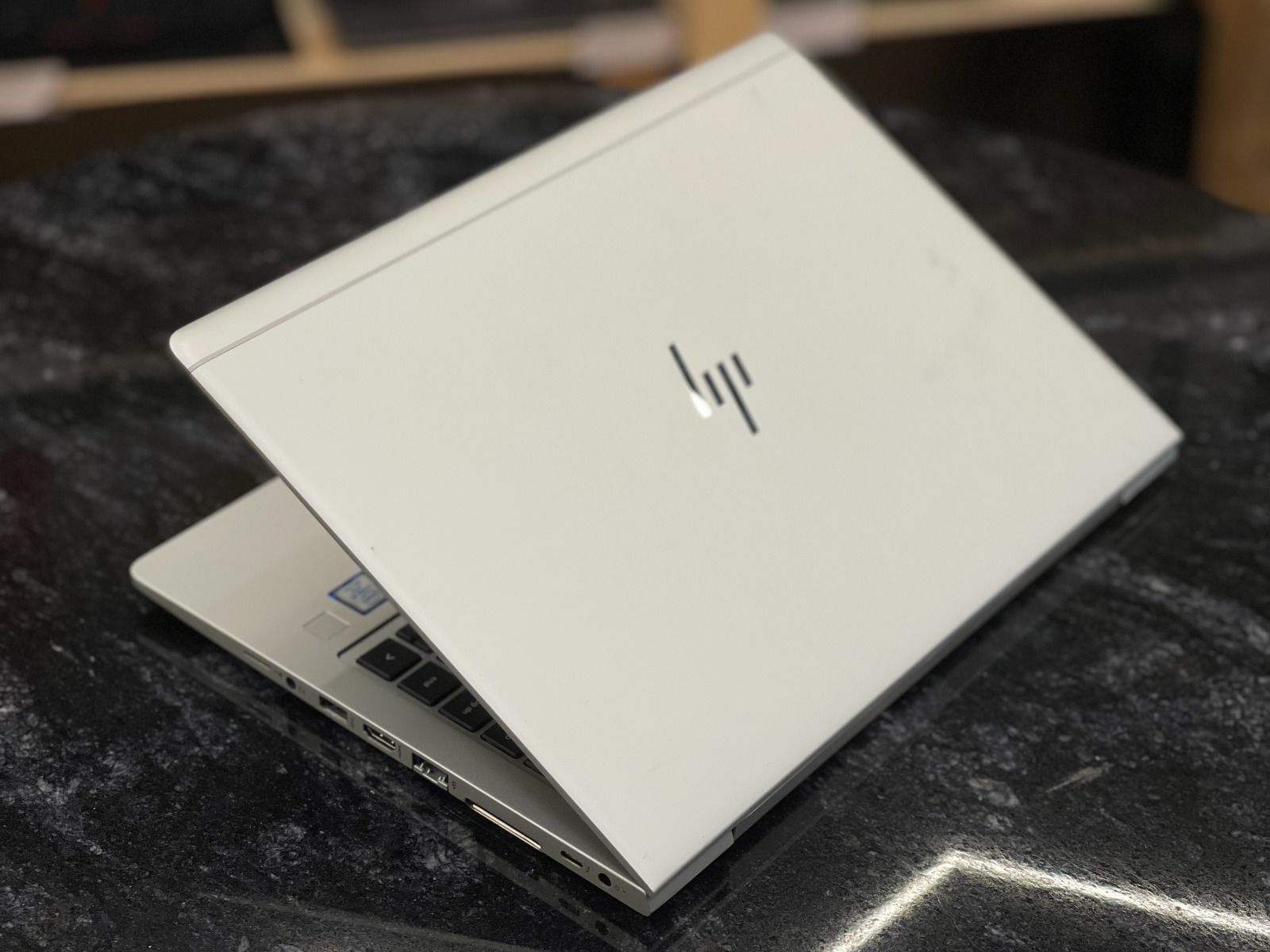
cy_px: 476
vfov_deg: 22.9
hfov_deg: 30.3
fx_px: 2348
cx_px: 635
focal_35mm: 64
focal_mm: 7.5
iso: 80
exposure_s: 1/121
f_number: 2.2
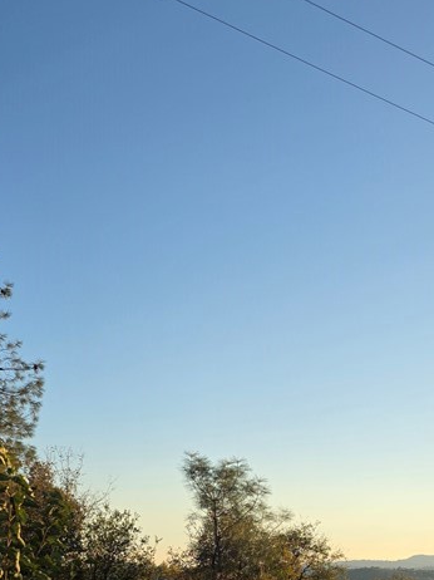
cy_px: 505
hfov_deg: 28.5
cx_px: 263
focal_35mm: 51
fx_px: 853
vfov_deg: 35.6
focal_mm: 6.3
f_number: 1.7
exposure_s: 1/2635
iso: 80
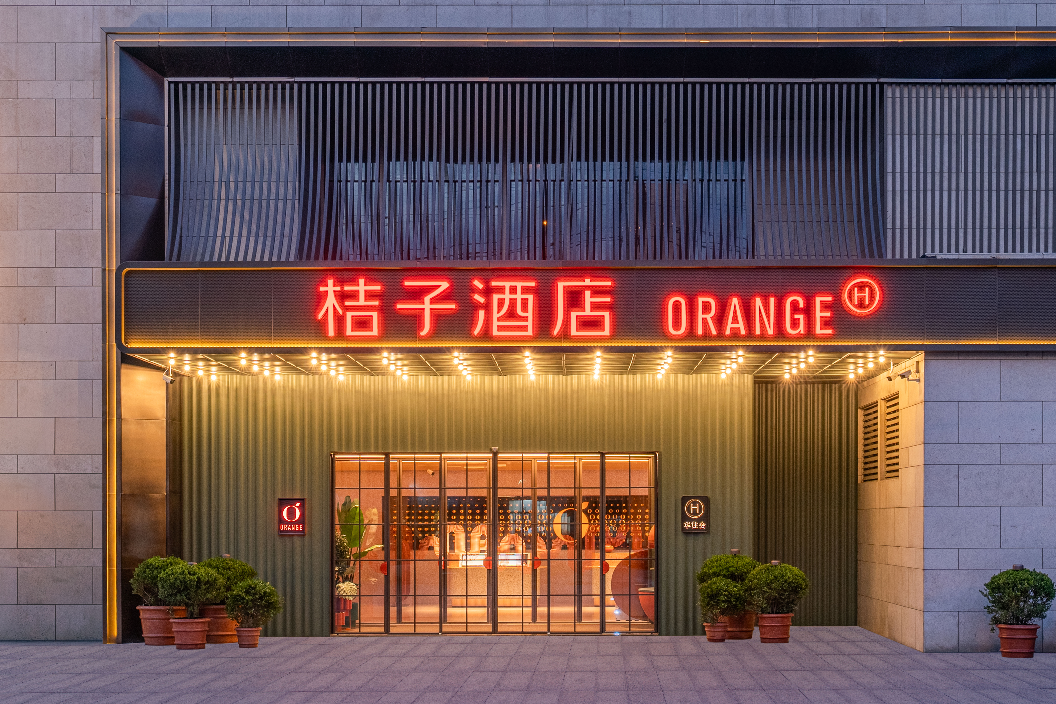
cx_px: 528
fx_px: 645
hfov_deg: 78.6
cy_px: 352
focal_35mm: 22
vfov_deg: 57.2
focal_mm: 22
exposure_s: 1/6
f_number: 8
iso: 100
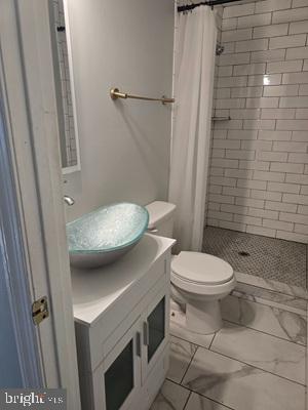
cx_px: 154
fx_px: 273
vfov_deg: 73.9
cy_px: 205
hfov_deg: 58.9
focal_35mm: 23
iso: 100
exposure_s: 1/60
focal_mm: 6.3
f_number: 1.7
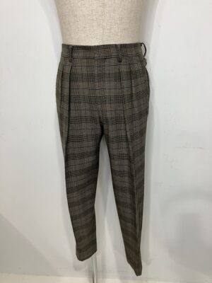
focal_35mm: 28
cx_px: 106
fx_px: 229
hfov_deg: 49.7
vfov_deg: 63.4
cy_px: 142
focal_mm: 3.99
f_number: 1.8
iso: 100
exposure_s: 1/50
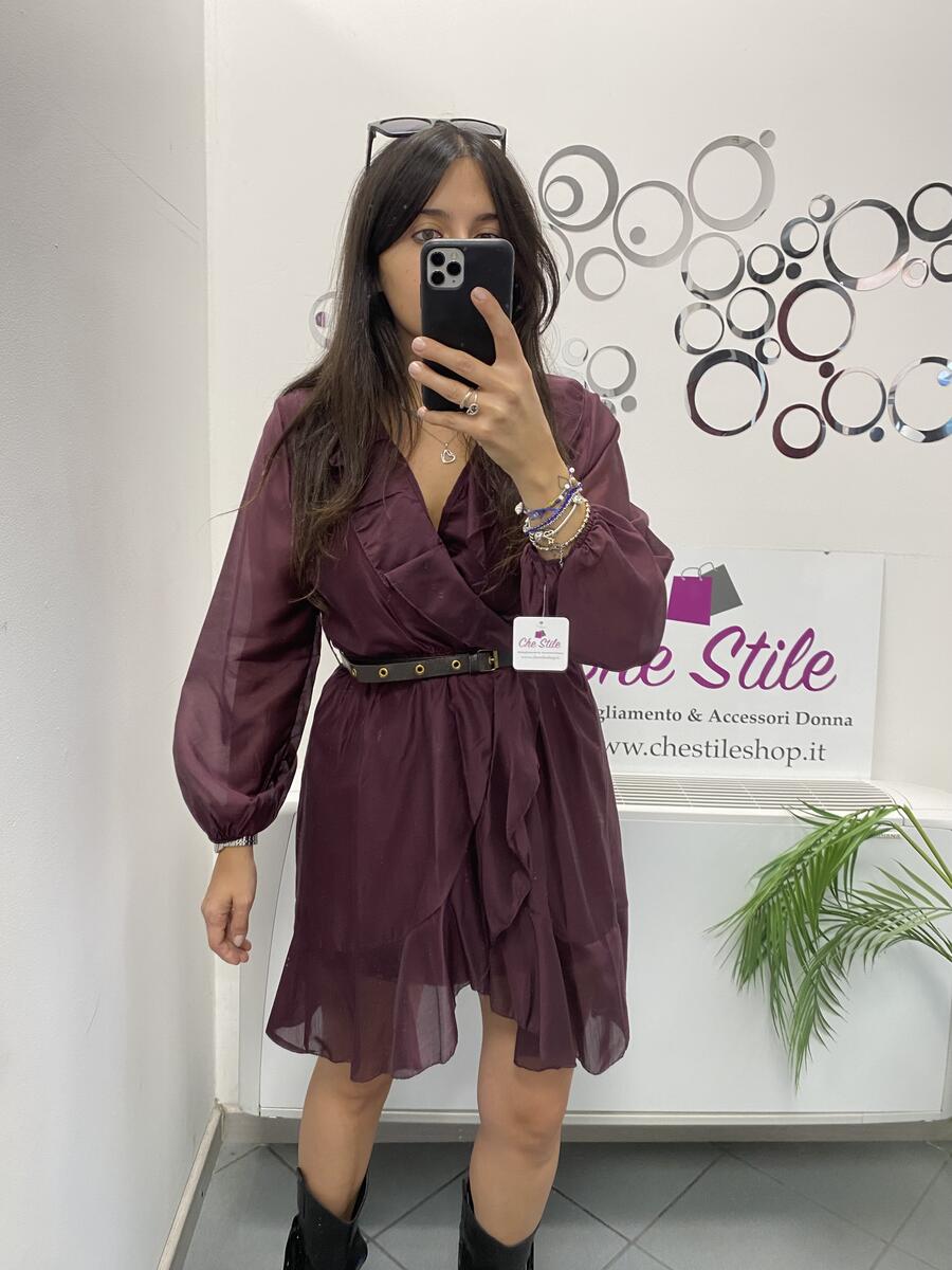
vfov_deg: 67.3
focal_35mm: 26
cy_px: 635
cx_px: 476
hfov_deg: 53.1
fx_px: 953
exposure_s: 1/50
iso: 100
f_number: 1.8
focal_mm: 4.25
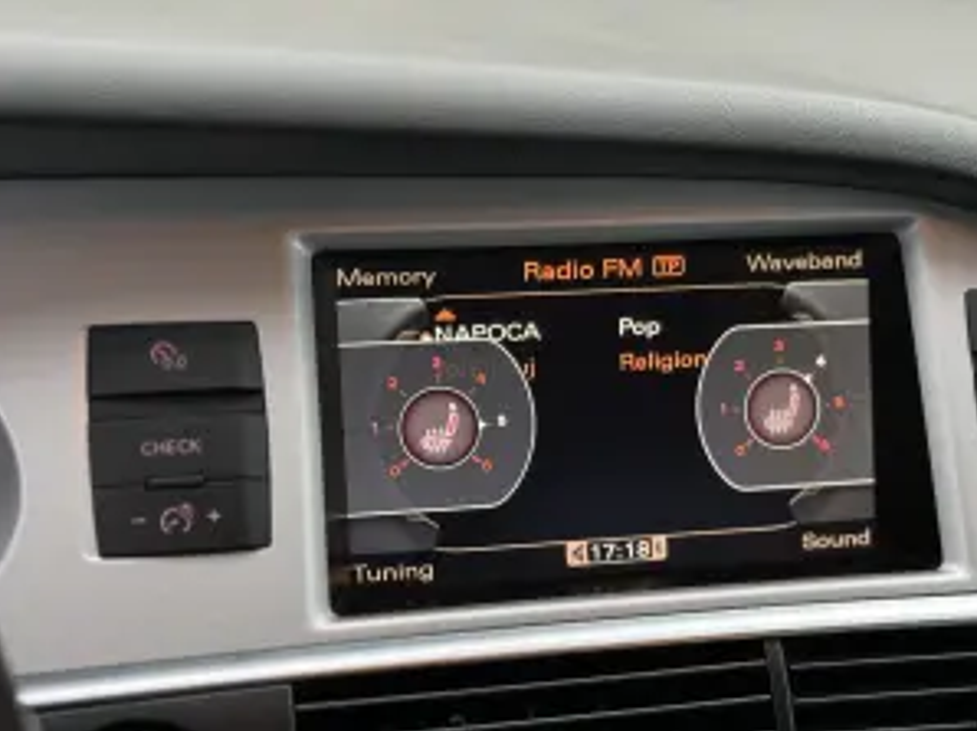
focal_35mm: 58
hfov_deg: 33.2
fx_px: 1636
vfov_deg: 25.1
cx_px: 577
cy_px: 439
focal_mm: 6.76
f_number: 1.78
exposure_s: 1/100
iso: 125
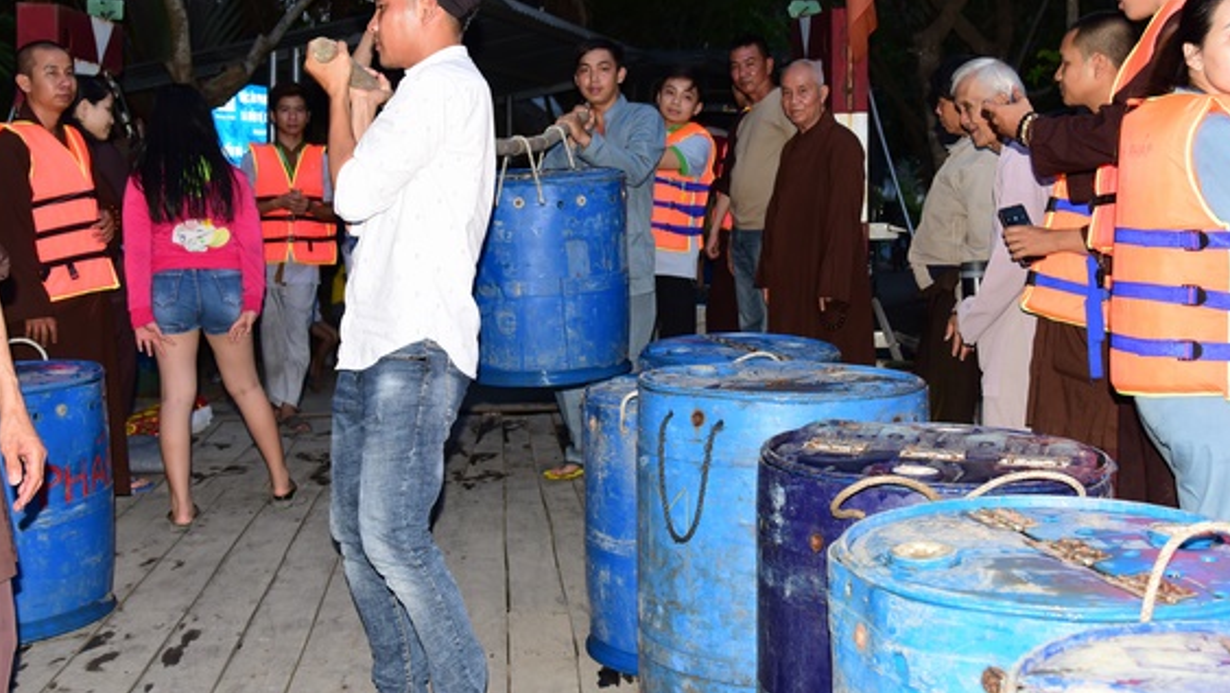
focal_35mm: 46
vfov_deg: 25.9
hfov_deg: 44.6
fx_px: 1501
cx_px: 636
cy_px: 258
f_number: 5.6
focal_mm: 38
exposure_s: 1/100
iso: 1000
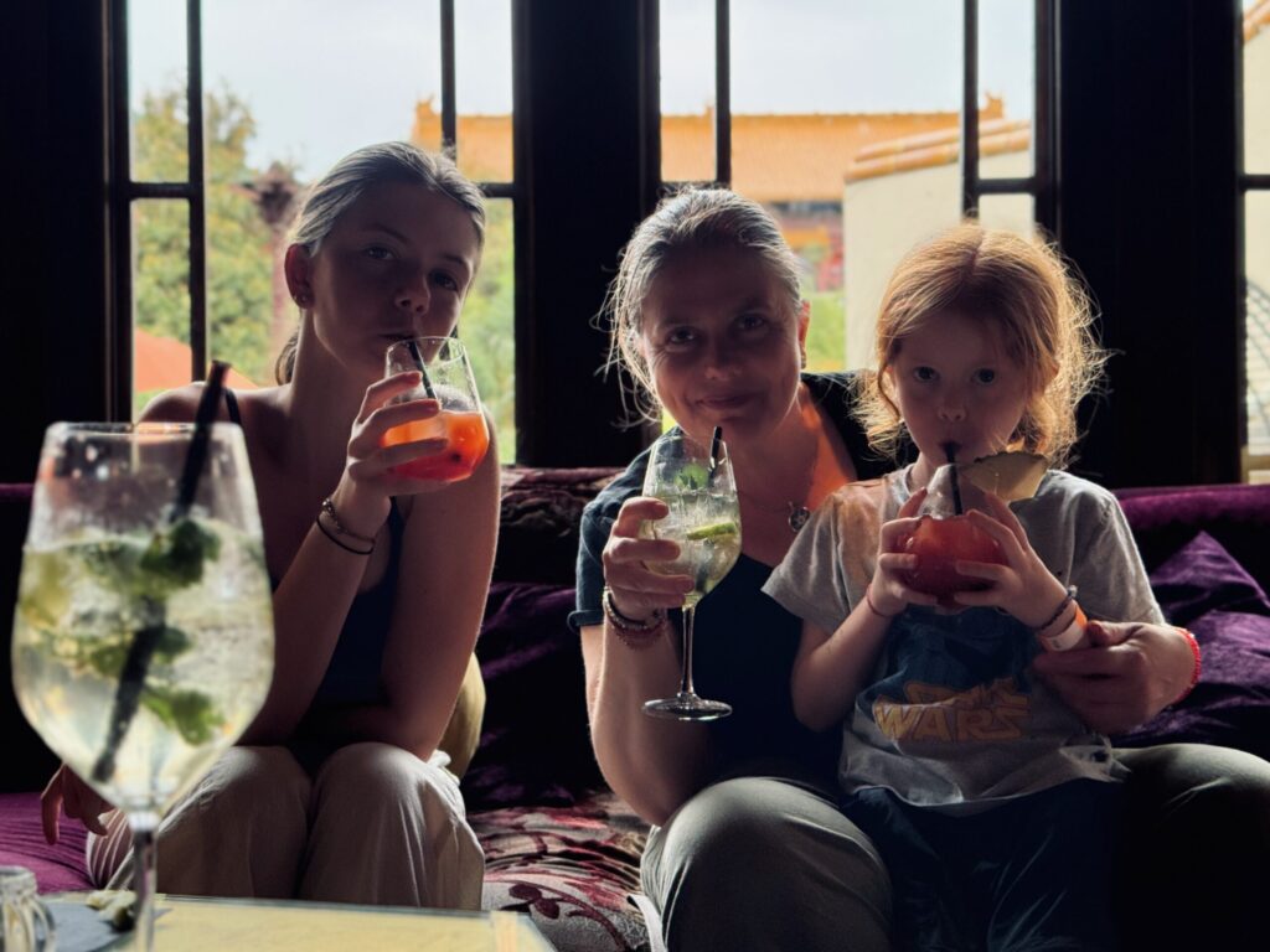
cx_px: 635
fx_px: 1761
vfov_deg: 30.3
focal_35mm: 48
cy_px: 476
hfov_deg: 39.7
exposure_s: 1/230
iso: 64
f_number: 1.78
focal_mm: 6.76
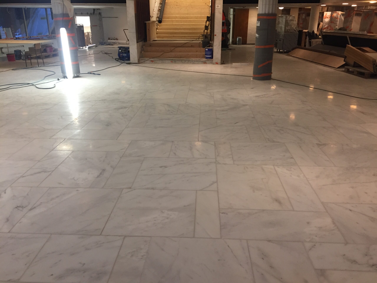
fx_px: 316
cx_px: 188
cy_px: 142
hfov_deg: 61.7
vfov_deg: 48.2
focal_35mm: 29
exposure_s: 1/33
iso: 160
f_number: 2.2
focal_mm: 4.15
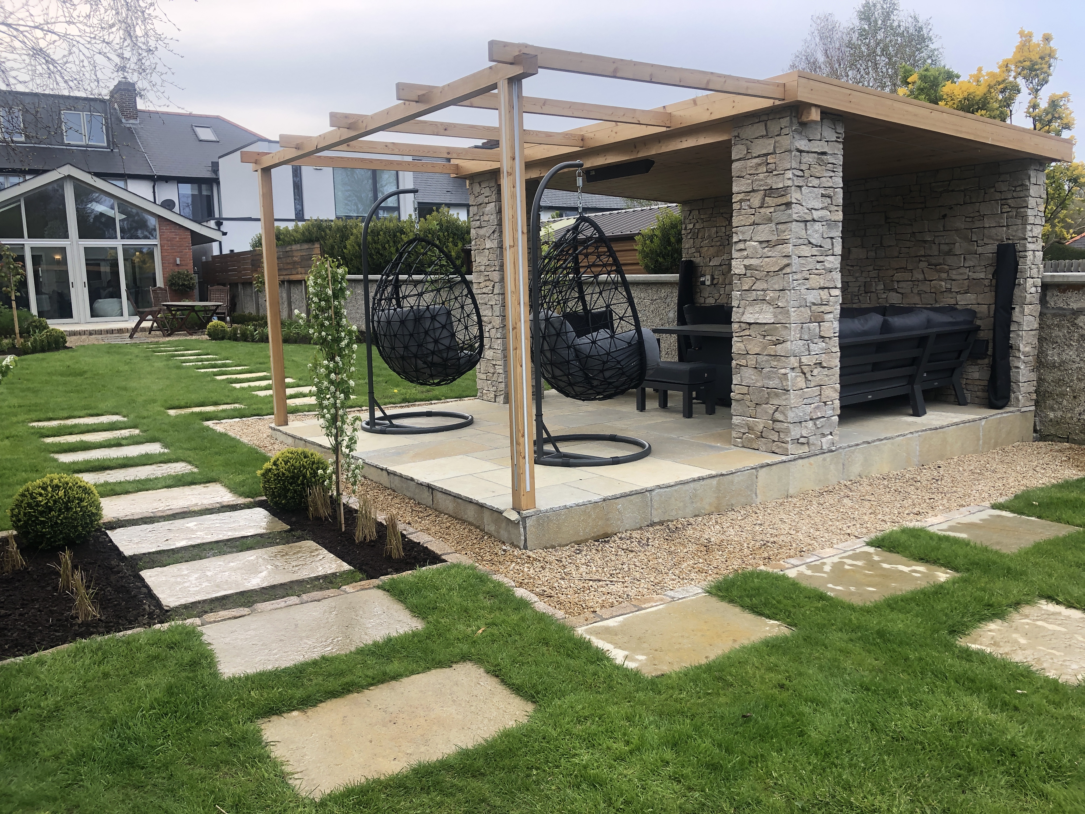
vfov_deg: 49.7
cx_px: 542
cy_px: 407
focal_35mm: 28
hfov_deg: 63.4
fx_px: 878
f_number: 1.8
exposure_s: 1/349
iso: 20
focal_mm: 3.99
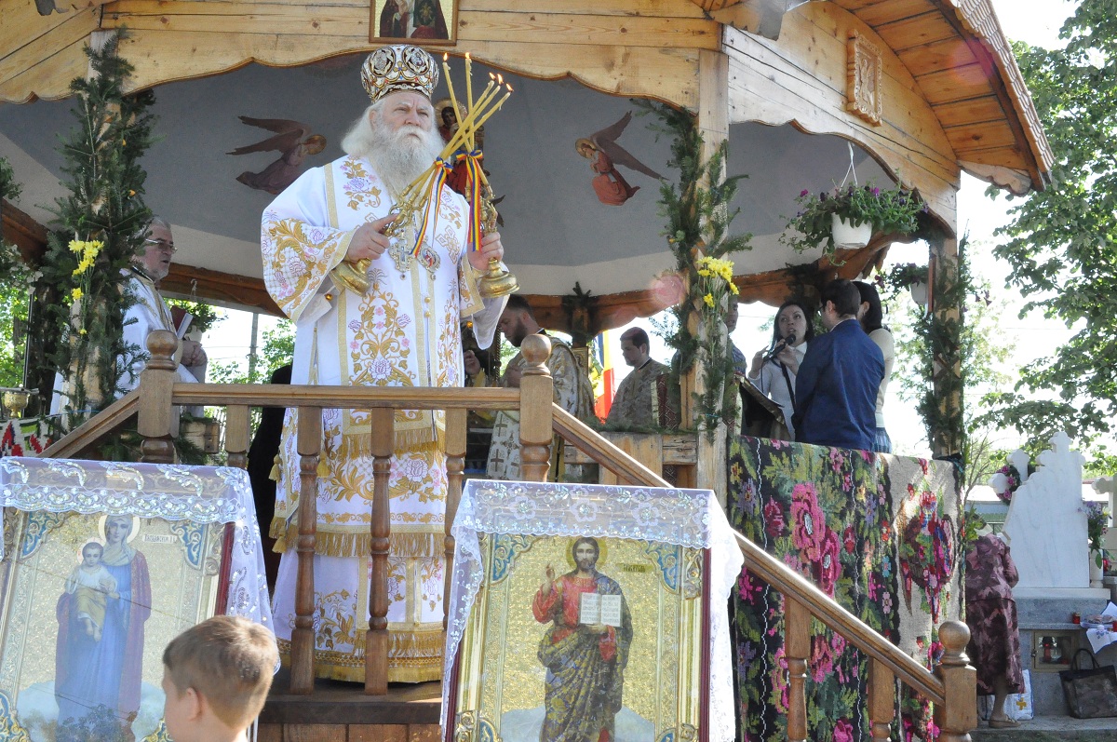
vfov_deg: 36.8
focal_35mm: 36
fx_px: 1116
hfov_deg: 53.2
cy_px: 371
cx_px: 558
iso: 3200
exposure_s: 1/160
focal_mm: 24
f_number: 18
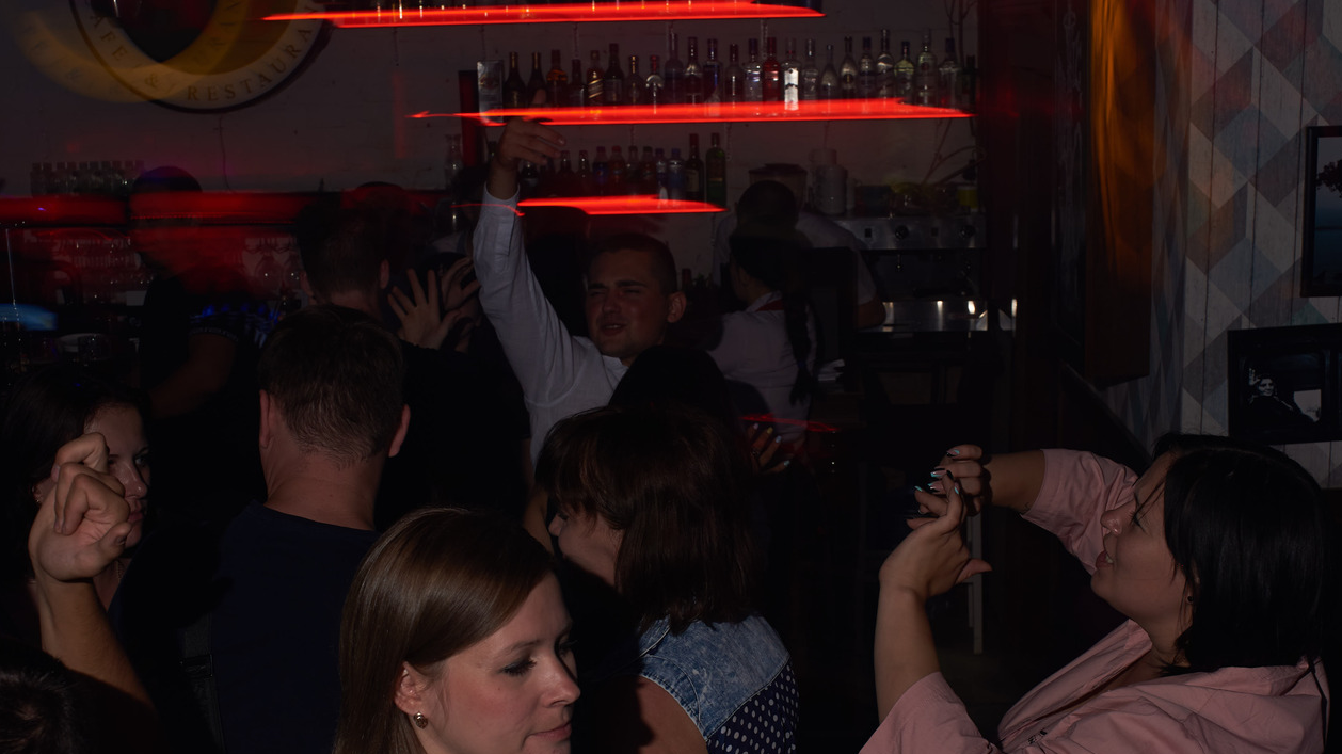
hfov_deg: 37.2
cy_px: 511
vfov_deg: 21.3
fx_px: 1992
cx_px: 674
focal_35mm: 56
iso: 100
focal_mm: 35
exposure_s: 1/6
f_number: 9
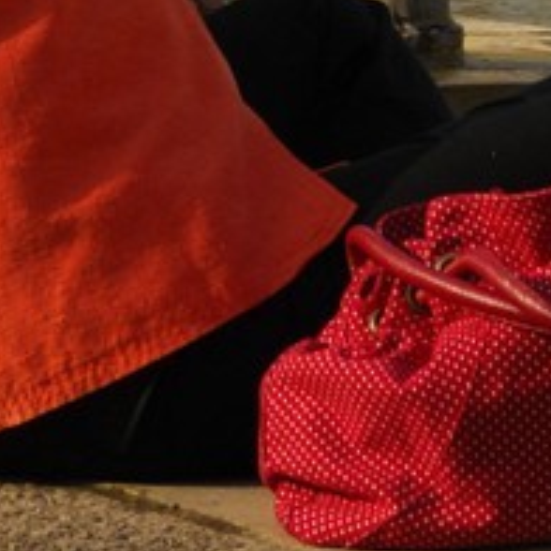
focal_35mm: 437
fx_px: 7870
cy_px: -1490
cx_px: 169
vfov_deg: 3.8
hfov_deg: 4.0
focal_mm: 42
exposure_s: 1/160
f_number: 7.6
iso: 100
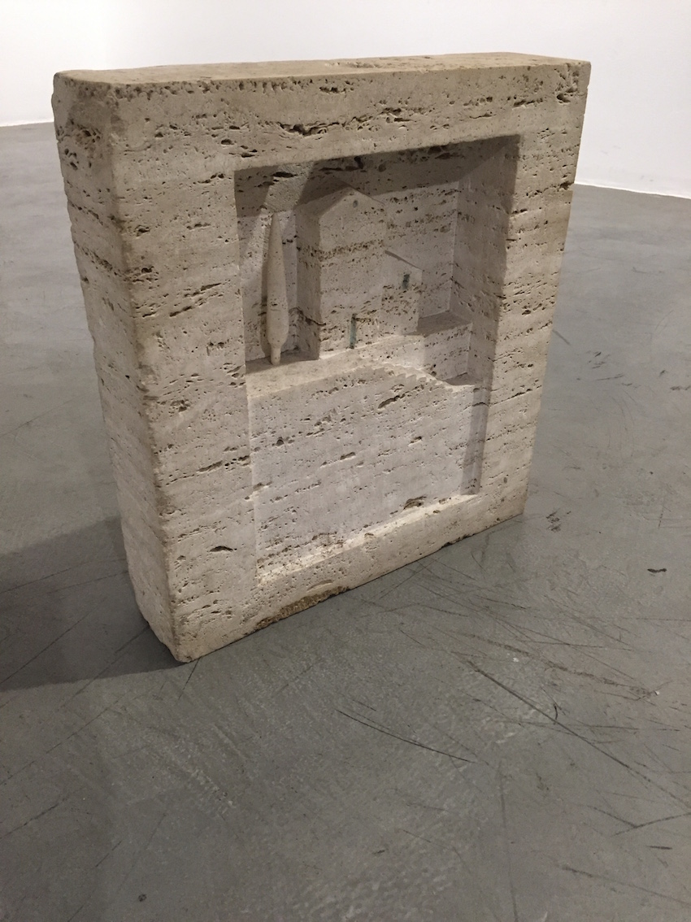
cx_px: 346
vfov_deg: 61.7
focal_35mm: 29
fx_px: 772
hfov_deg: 48.2
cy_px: 461
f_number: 2.2
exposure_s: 1/30
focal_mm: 4.15
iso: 200
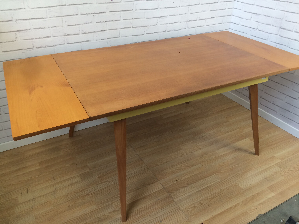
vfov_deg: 48.2
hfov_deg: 61.7
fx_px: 250
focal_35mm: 29
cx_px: 150
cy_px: 112
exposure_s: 1/33
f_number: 2.2
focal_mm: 4.15
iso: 40
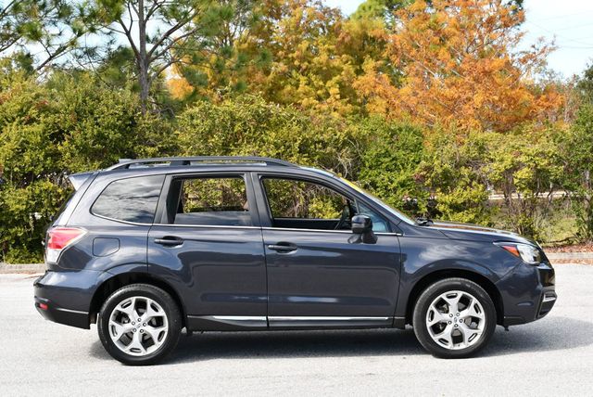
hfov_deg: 28.8
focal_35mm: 70
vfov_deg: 19.5
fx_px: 1154
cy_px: 198
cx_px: 296
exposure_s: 1/250
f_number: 7.1
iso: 200
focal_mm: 35
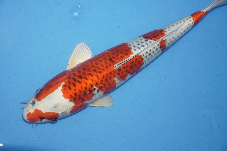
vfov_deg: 24.4
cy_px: 76
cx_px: 114
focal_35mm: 56
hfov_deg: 36.0
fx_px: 350
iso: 800
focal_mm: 37
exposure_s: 1/160
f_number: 4.5
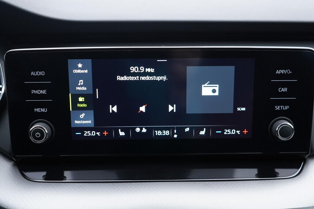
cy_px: 104
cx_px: 157
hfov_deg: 53.1
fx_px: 314
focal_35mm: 36
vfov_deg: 36.9
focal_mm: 24
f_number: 2.8
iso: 250
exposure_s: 1/40
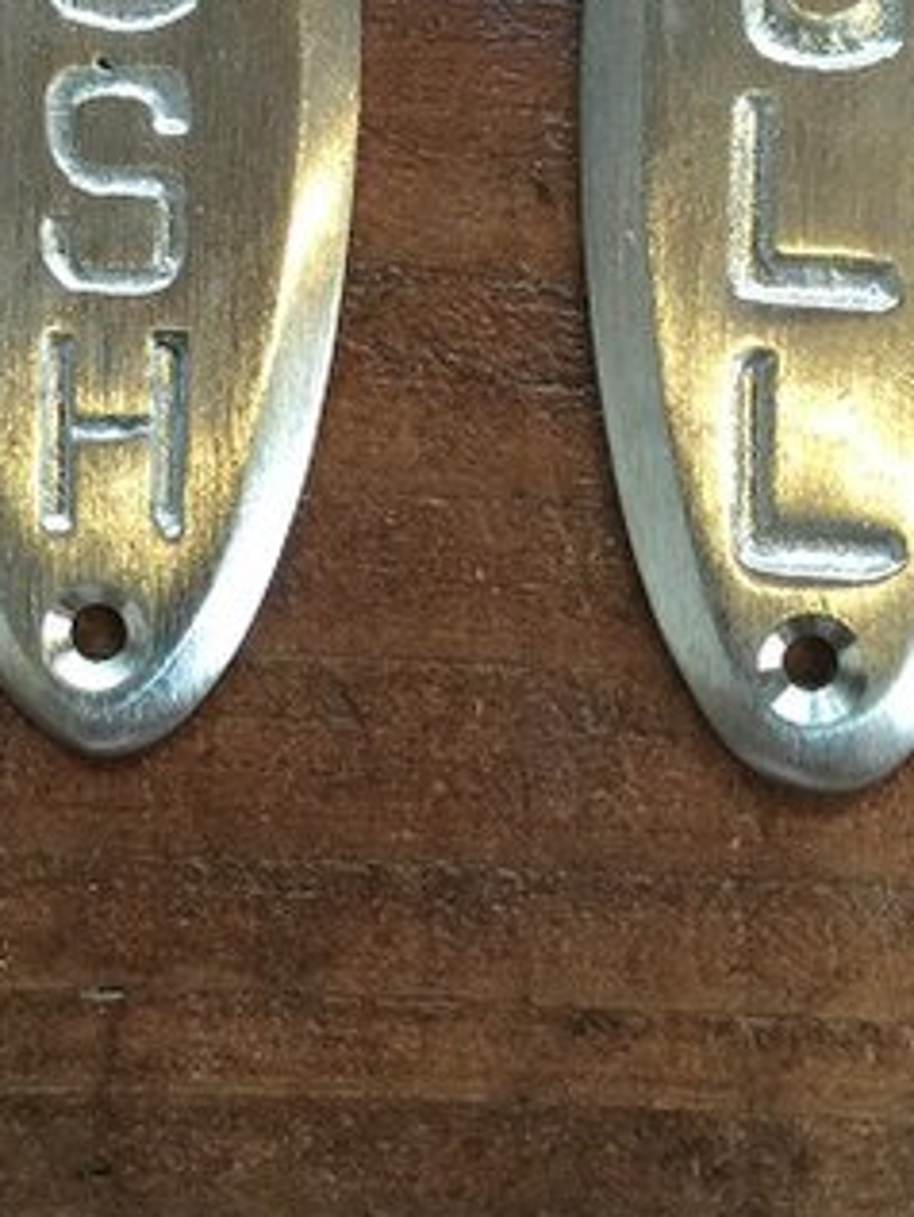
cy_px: -171
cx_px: 449
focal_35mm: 78
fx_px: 2744
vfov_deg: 23.3
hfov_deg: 18.9
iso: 64
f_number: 2.2
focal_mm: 4.15
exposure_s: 1/15
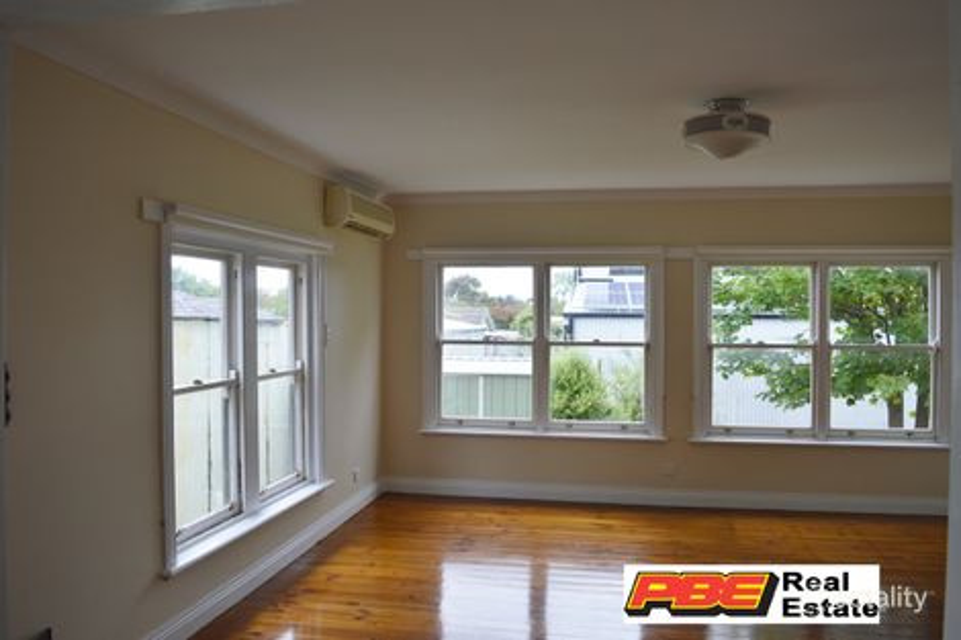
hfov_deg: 67.4
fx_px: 720
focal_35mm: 27
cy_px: 320
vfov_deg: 47.9
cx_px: 480
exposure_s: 1/125
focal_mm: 18
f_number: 5.6
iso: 180
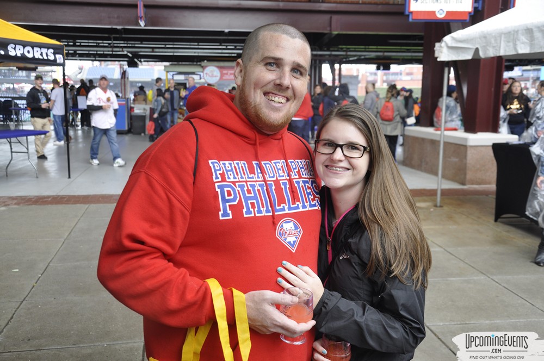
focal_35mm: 39
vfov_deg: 34.1
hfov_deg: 49.6
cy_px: 180
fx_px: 589
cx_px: 272
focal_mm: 26
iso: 400
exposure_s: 1/30
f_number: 5.6
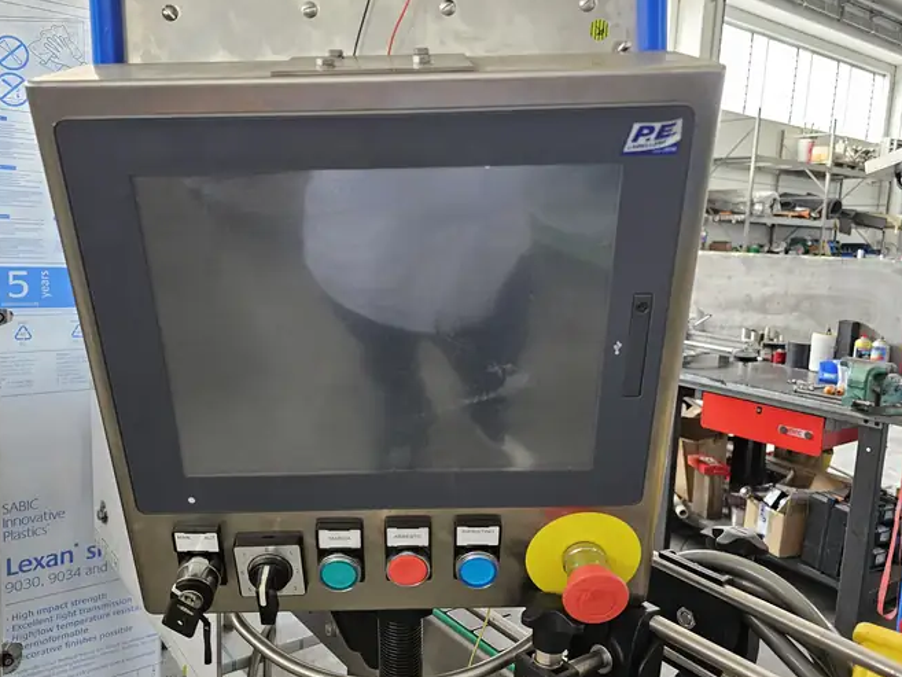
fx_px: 730
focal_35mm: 28
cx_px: 402
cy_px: 324
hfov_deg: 63.3
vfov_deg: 49.7
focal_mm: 6.3
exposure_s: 1/142
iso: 320
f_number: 1.7
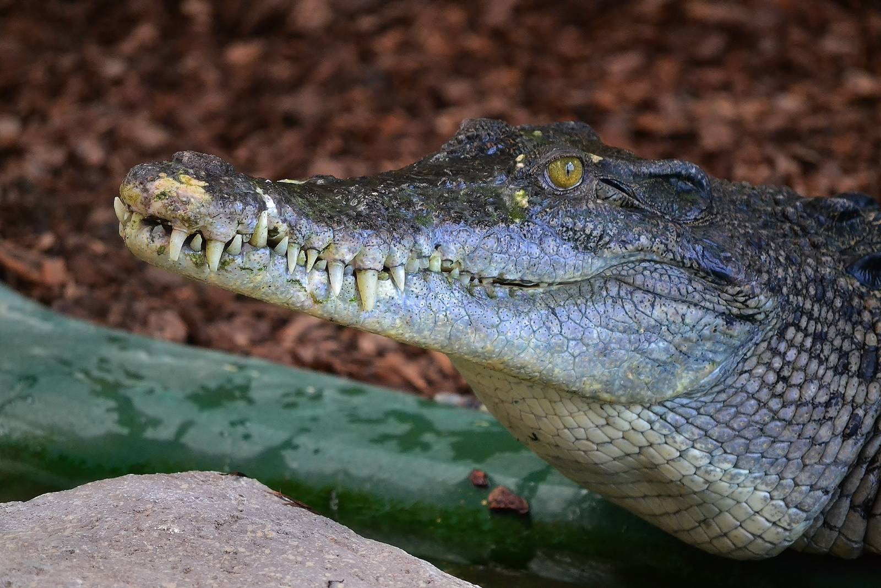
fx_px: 7342
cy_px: 294
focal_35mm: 300
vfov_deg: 4.6
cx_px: 440
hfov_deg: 6.9
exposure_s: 1/500
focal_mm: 200
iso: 3200
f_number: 5.6
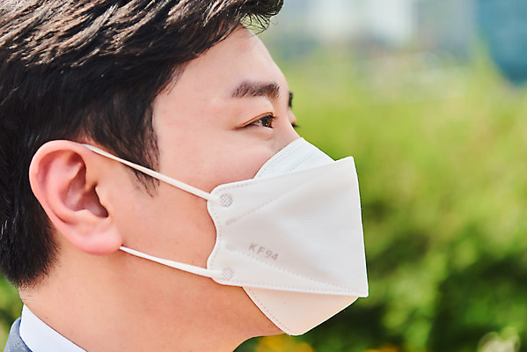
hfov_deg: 28.8
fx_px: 1025
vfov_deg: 19.5
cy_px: 176
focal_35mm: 70
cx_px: 264
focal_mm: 70
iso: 200
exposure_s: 1/2000
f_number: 3.5
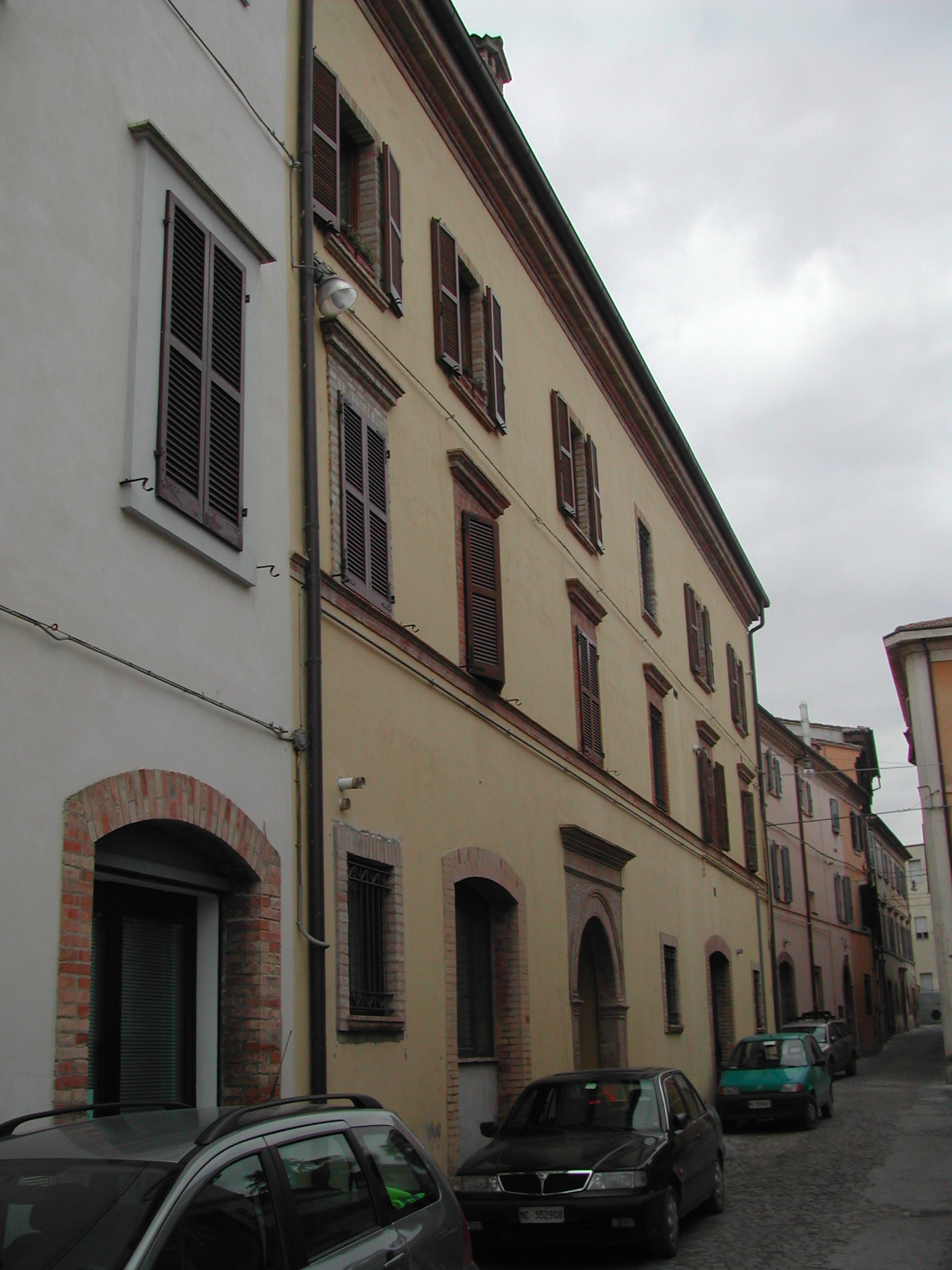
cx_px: 476
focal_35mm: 38
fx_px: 1393
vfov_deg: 49.0
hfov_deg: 37.7
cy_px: 635
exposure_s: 1/613
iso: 100
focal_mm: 8
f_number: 2.8
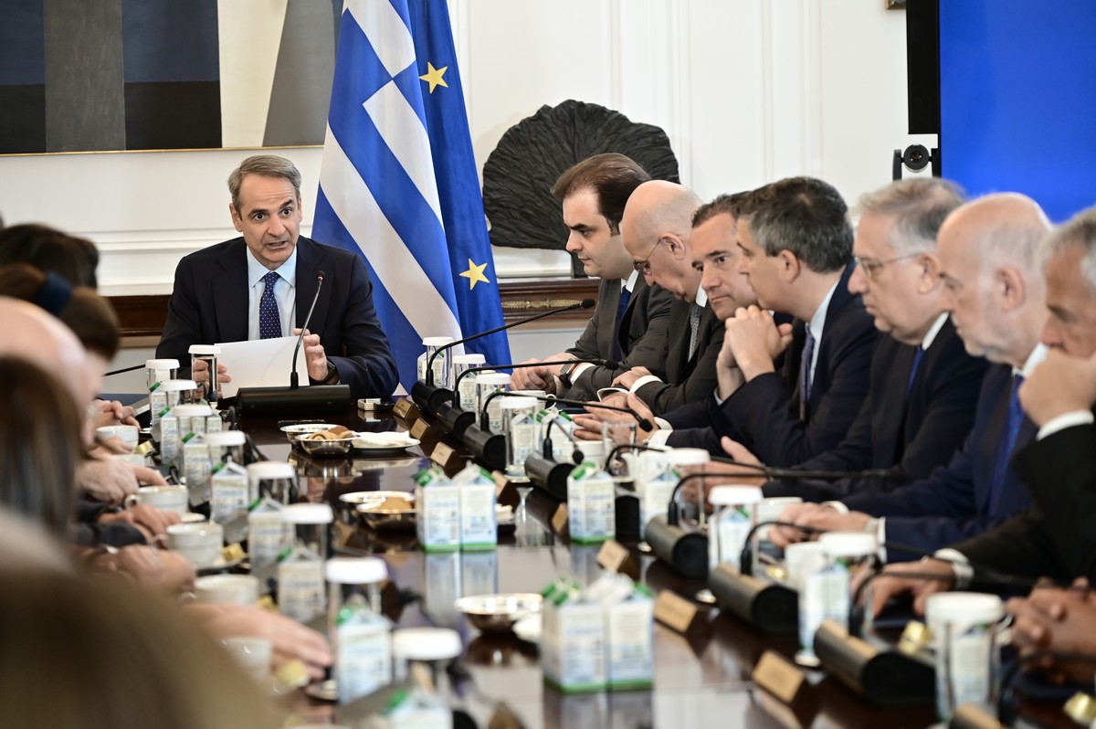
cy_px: 364
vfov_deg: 13.4
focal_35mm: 102
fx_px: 3103
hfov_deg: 20.0
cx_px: 548
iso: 1000
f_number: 4
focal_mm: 102
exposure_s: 1/160
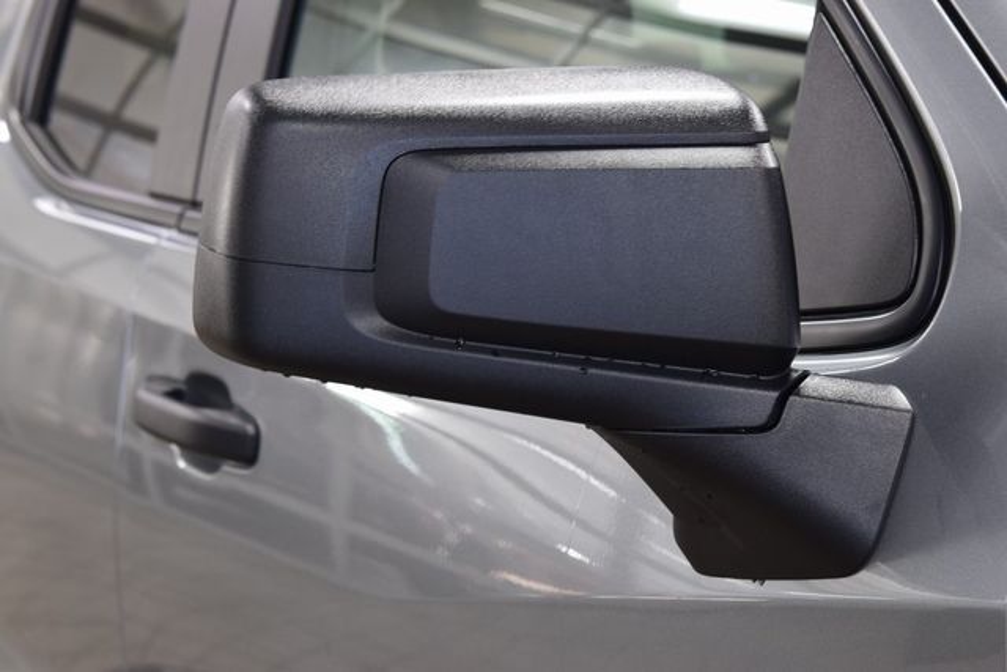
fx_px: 2014
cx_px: 504
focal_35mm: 72
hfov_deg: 28.1
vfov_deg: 18.9
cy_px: 336
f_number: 6.3
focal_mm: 48
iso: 560
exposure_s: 1/15
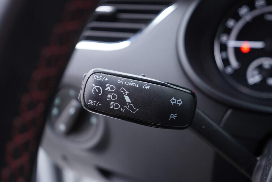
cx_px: 136
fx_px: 272
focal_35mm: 36
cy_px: 91
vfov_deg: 36.9
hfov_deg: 53.1
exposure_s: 1/40
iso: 250
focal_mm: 24
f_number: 2.8
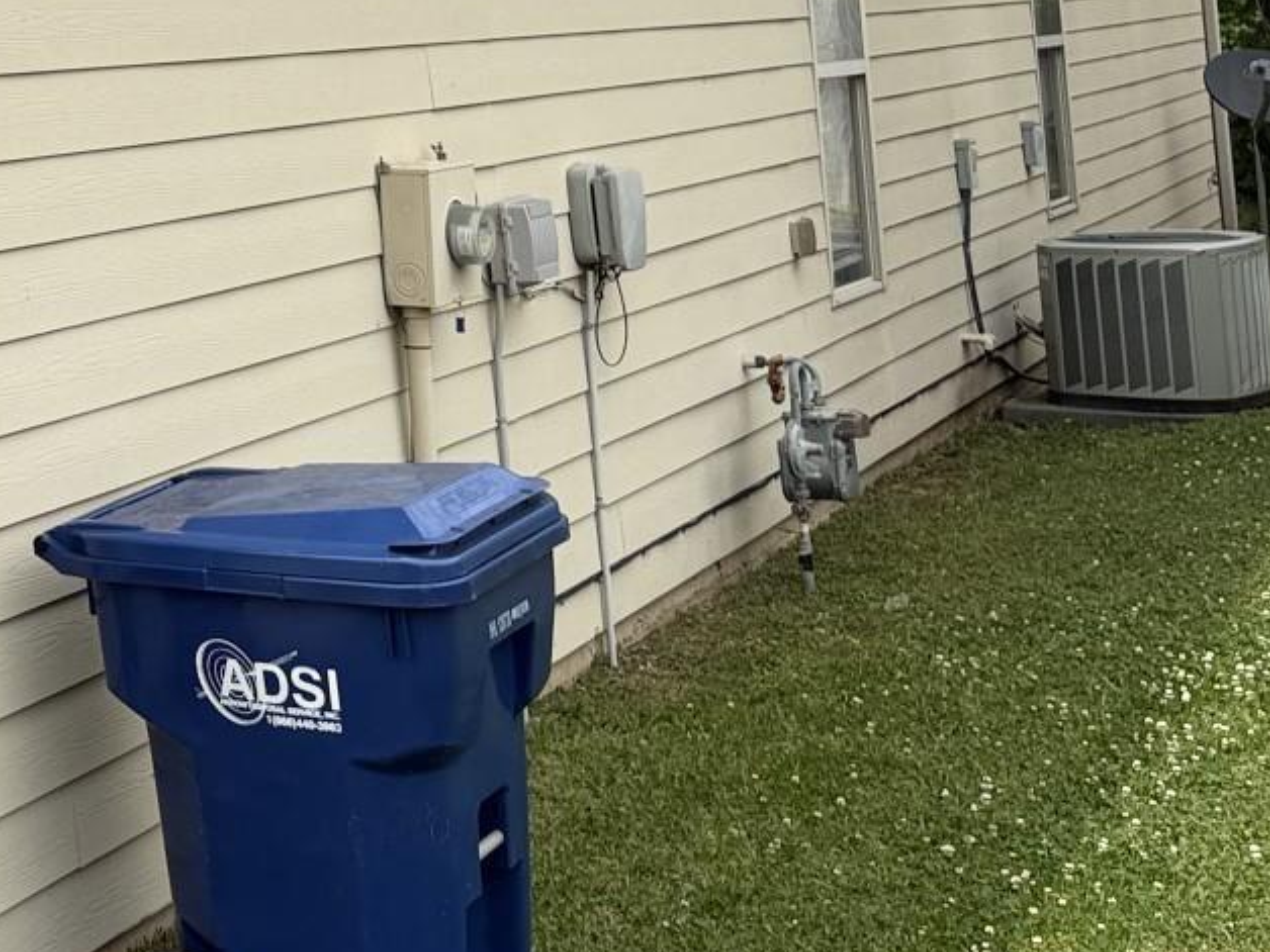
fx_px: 2825
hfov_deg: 22.9
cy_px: -241
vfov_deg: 18.0
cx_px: -315
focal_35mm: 77
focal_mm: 6.76
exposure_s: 1/3145
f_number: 1.78
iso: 80
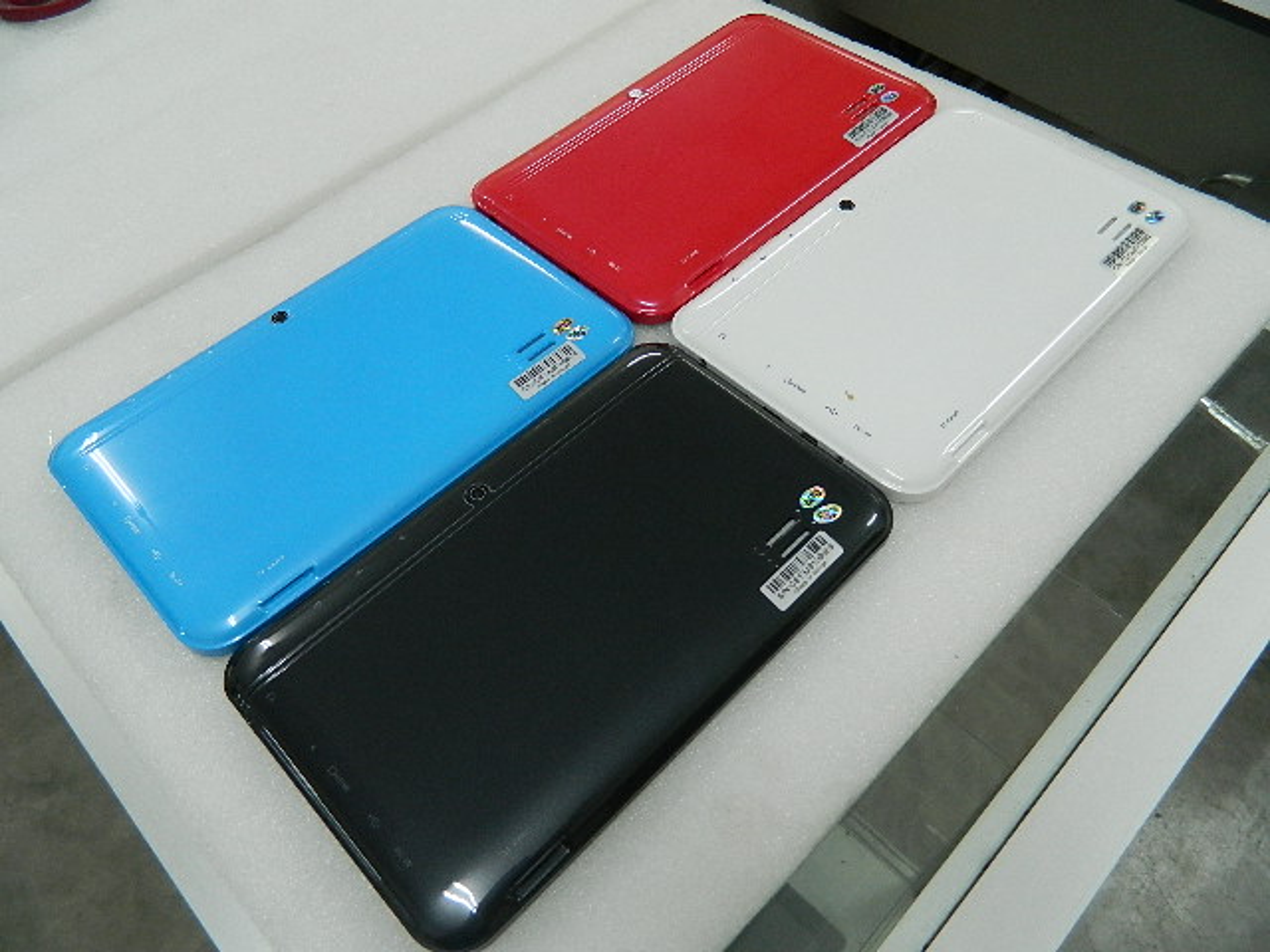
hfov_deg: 69.4
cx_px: 635
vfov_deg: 54.9
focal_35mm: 25
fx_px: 917
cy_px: 476
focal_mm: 4.5
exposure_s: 1/30
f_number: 3.1
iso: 180
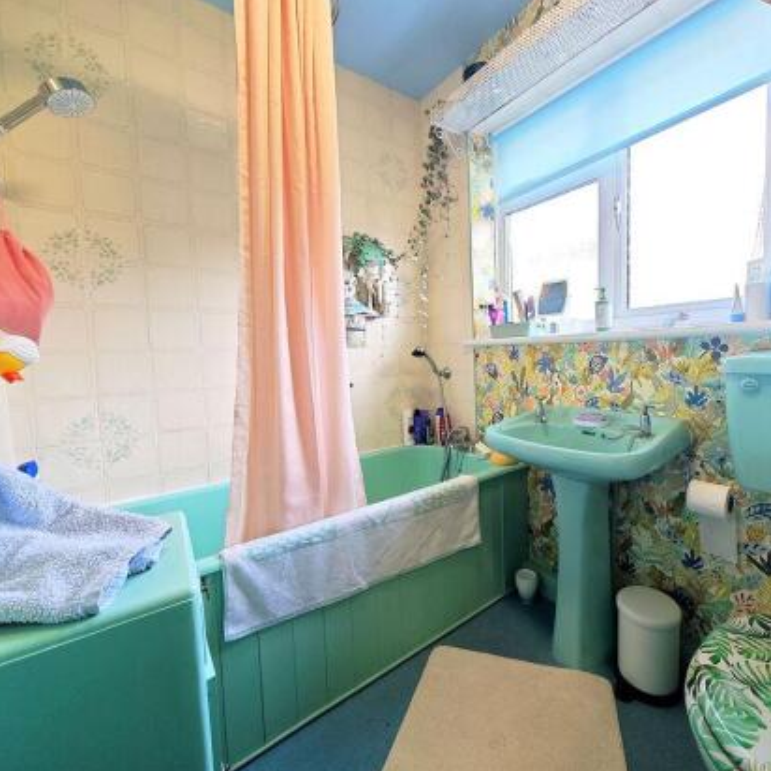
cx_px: 450
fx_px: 378
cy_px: 377
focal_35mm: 15
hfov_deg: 90.3
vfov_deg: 91.1
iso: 50
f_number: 1.8
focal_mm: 2.03
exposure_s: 1/126
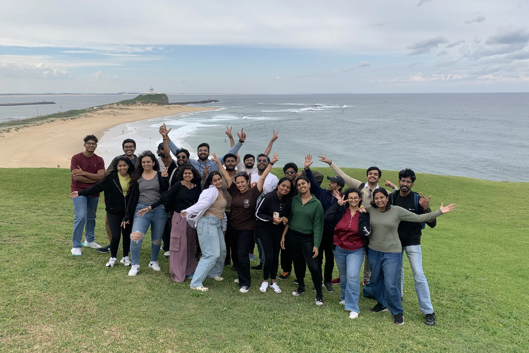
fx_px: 411
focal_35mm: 28
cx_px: 267
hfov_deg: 65.5
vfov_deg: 46.4
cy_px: 164
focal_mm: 4.25
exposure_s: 1/1490
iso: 25
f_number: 1.8
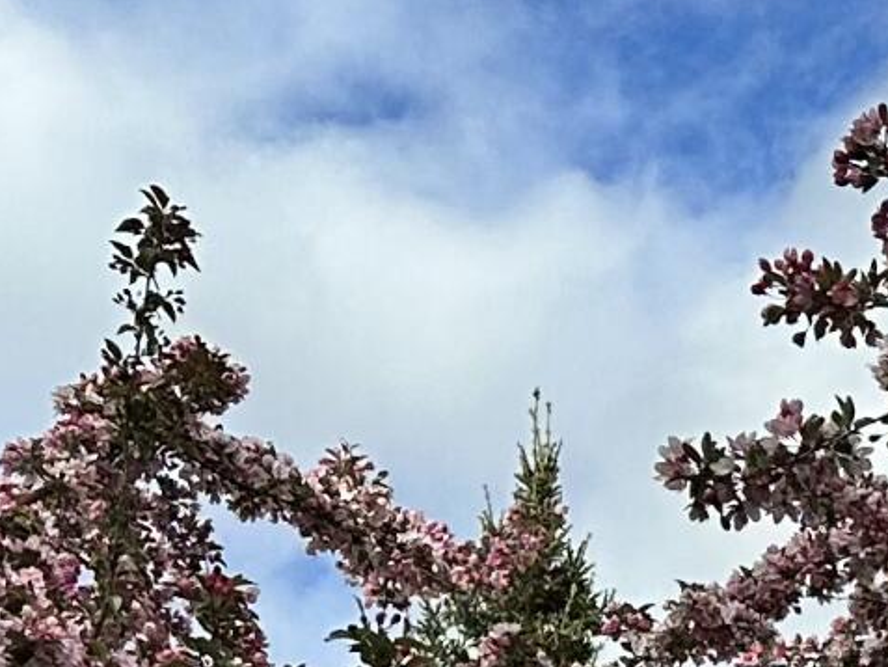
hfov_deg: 12.0
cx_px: 1623
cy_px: 1572
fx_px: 3875
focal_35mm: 151
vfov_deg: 8.9
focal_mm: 6.86
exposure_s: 1/5525
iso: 80
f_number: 1.78
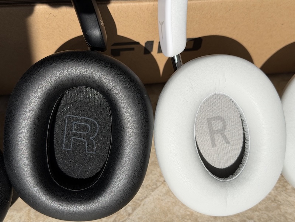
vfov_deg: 30.3
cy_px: 111
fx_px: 409
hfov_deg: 39.7
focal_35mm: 48
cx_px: 148
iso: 64
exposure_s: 1/8772
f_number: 1.78
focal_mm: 6.76
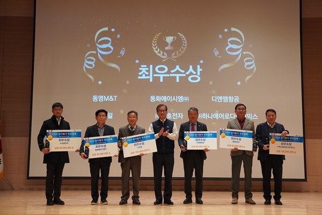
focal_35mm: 48
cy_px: 108
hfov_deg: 41.1
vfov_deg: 28.1
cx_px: 161
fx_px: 429
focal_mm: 48
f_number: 4
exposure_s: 1/160
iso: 1600
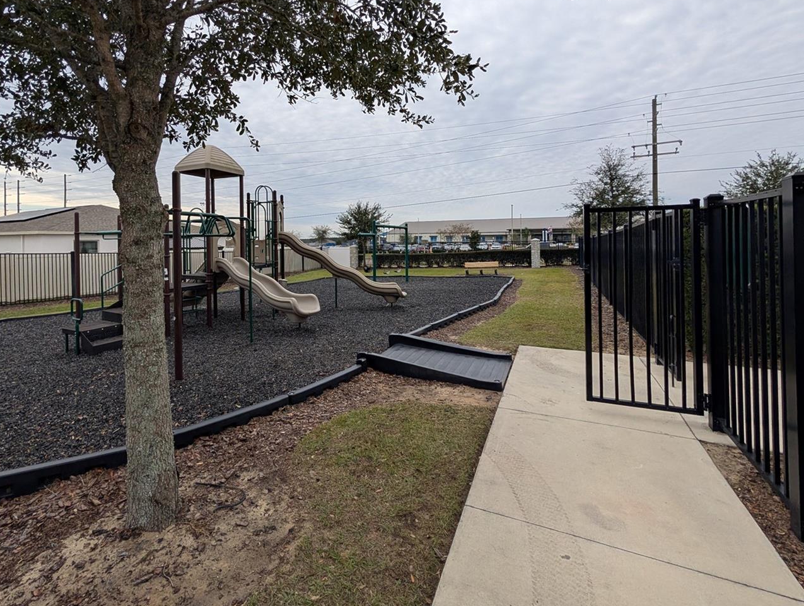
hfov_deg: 97.8
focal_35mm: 15
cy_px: 238
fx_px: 349
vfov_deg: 80.8
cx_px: 362
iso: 50
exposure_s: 1/2545
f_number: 1.7
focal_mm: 2.02
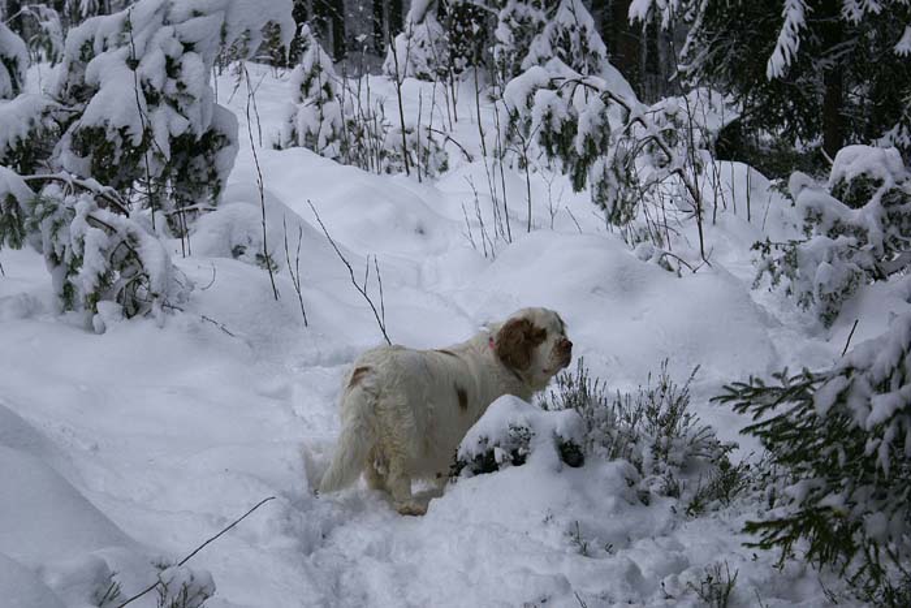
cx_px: 456
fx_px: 2657
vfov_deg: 13.0
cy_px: 304
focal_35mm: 105
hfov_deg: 19.5
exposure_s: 1/125
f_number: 5.6
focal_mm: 70
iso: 100
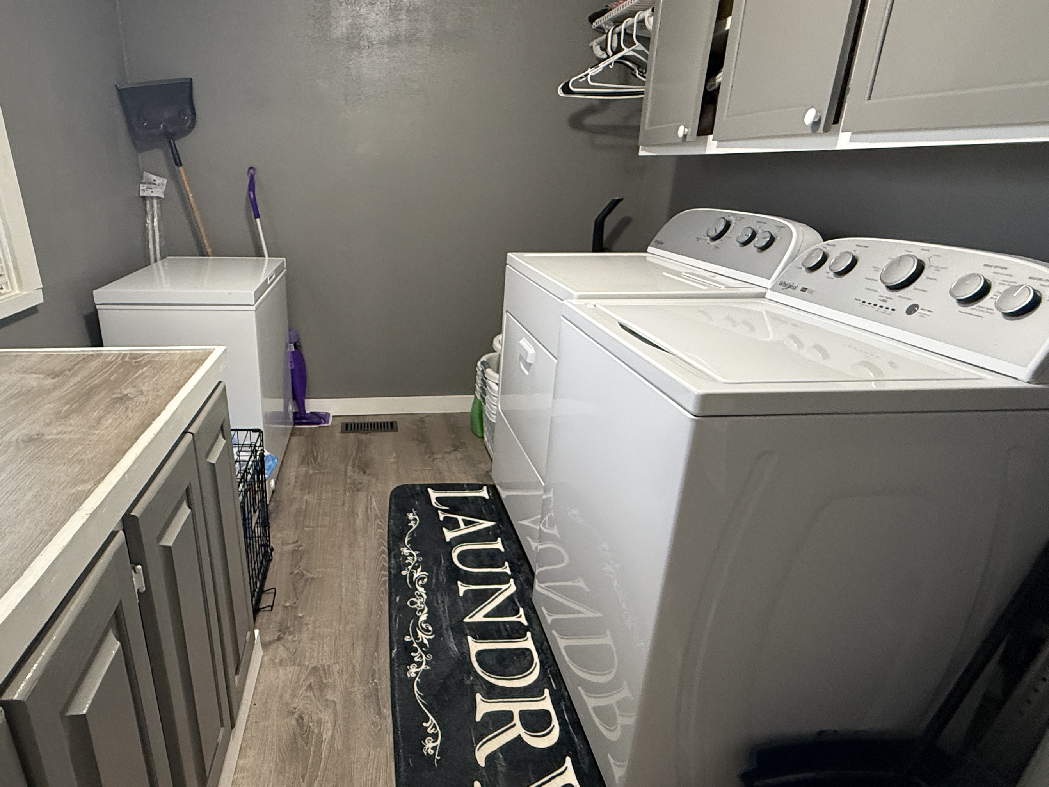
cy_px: 413
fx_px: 636
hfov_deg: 77.7
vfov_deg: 63.4
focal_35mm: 21
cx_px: 399
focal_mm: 2.22
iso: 500
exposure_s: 1/60
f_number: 2.2
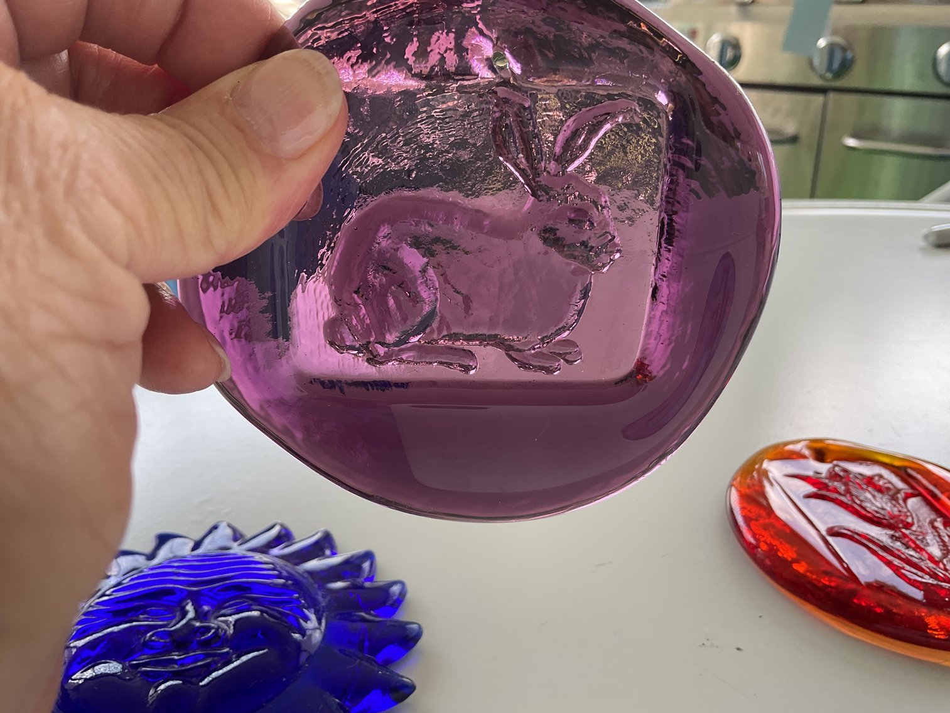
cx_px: 475
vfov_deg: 48.2
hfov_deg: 61.7
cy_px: 356
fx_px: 796
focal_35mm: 29
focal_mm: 3
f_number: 1.8
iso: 32
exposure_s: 1/120
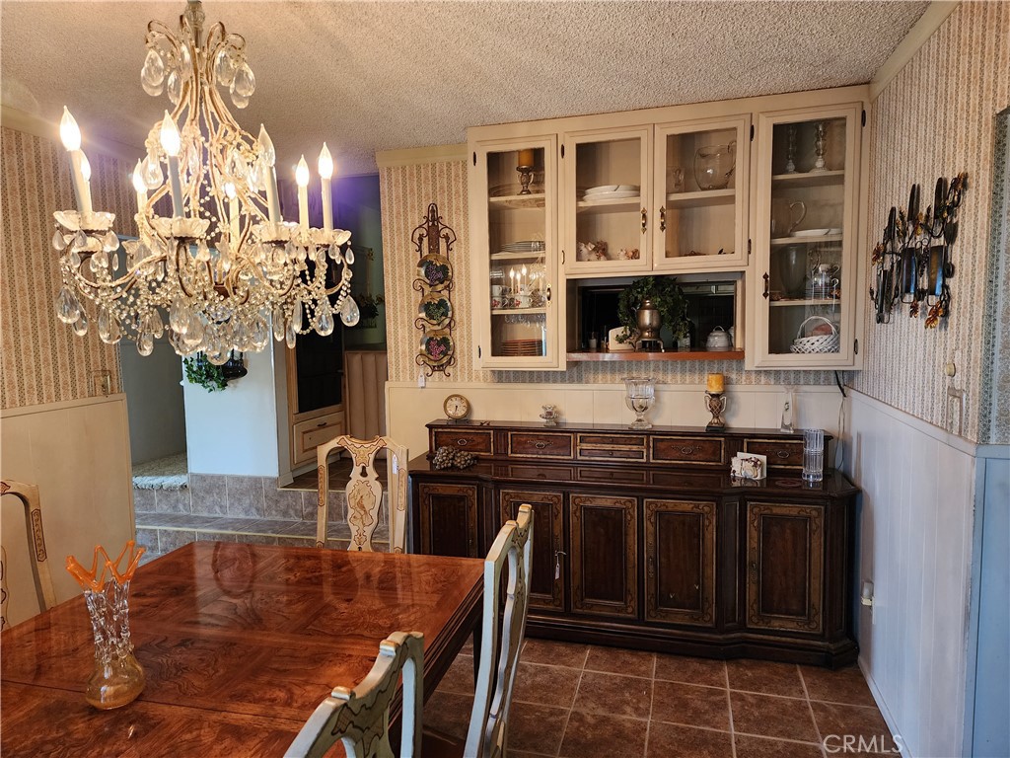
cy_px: 379
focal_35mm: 23
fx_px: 671
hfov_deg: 73.9
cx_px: 505
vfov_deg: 58.9
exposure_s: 1/120
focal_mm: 6.4
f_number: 1.8
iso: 640
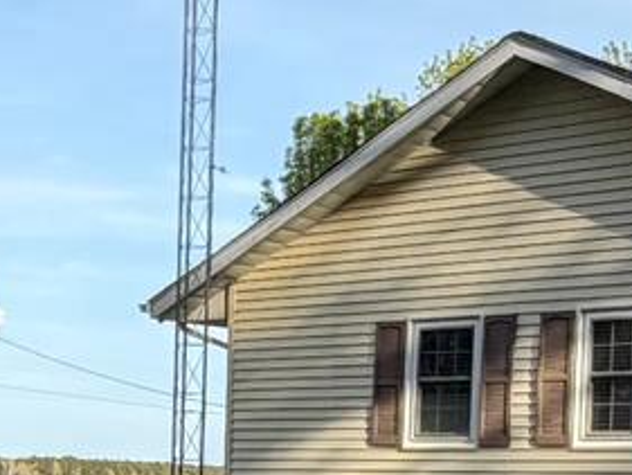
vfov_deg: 13.9
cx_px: 198
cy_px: 642
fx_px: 1863
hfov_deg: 19.2
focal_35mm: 102
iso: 32
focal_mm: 2.22
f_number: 2.2
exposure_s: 1/770
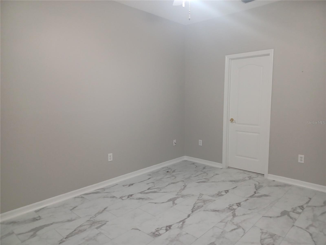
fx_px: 235
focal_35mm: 25
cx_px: 163
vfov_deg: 54.9
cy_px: 122
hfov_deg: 69.4
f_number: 1.8
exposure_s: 1/30
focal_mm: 4.6
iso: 400
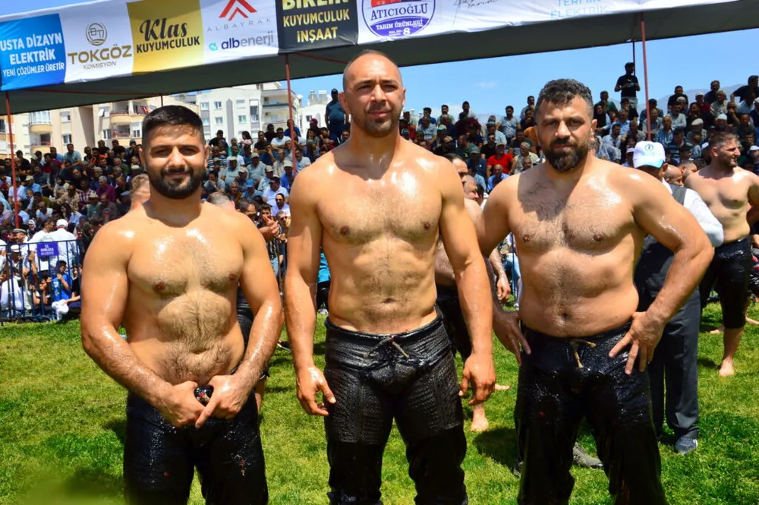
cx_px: 380
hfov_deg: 53.2
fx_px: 758
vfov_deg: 36.8
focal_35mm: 36
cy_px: 252
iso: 100
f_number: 9
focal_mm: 24
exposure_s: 1/200
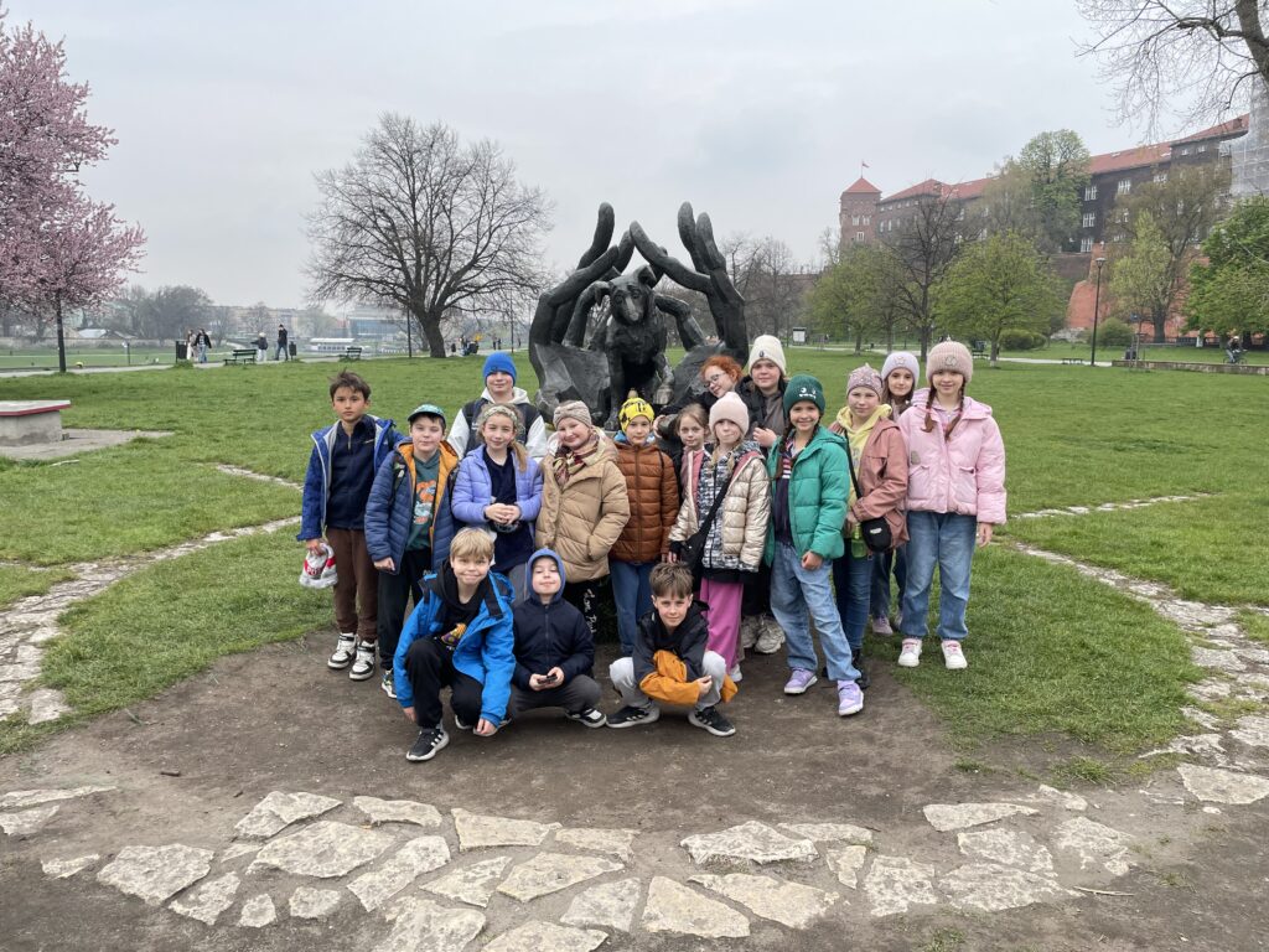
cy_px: 476
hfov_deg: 67.3
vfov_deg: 53.1
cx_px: 634
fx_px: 953
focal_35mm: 26
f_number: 1.6
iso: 32
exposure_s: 1/643
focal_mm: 4.2
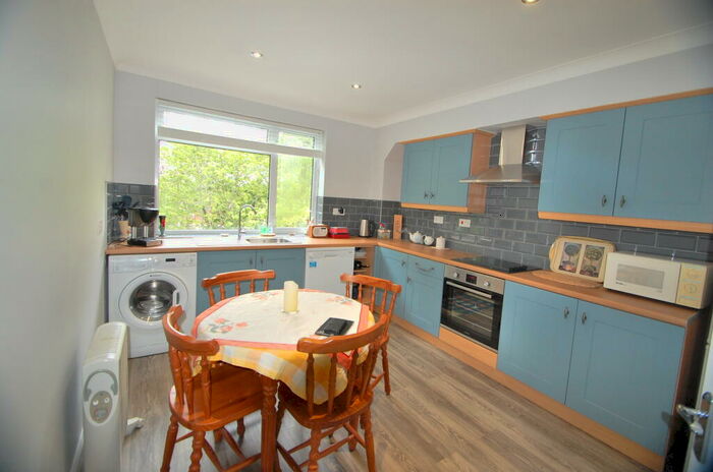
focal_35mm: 15
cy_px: 236
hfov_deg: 100.5
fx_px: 297
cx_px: 356
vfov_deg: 77.1
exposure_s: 1/60
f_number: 3.5
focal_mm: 10
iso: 400
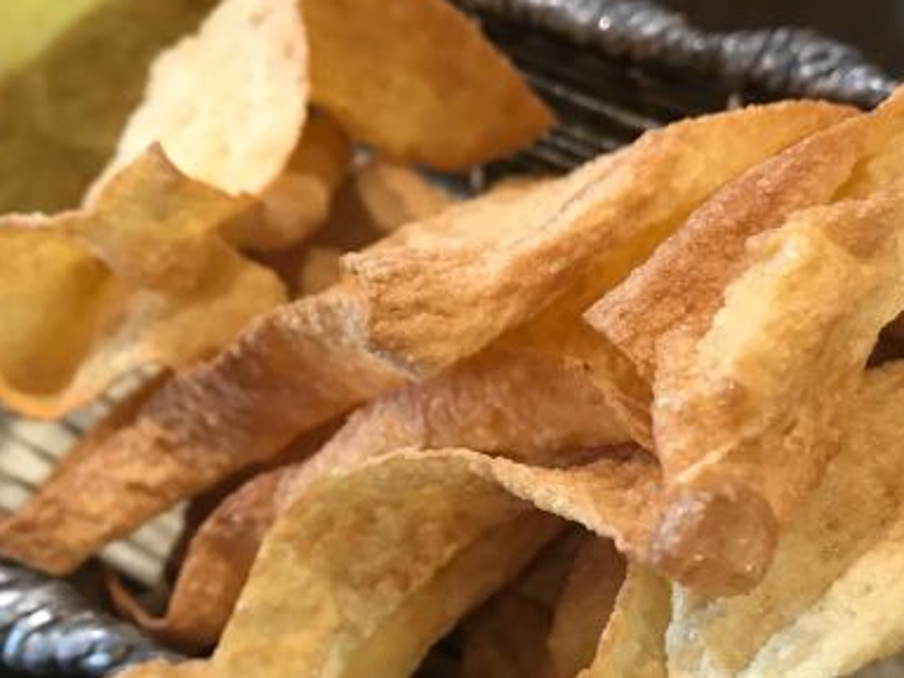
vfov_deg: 28.5
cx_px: 419
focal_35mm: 51
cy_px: 404
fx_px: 1332
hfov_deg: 37.5
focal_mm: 3.99
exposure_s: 1/17
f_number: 1.8
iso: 64
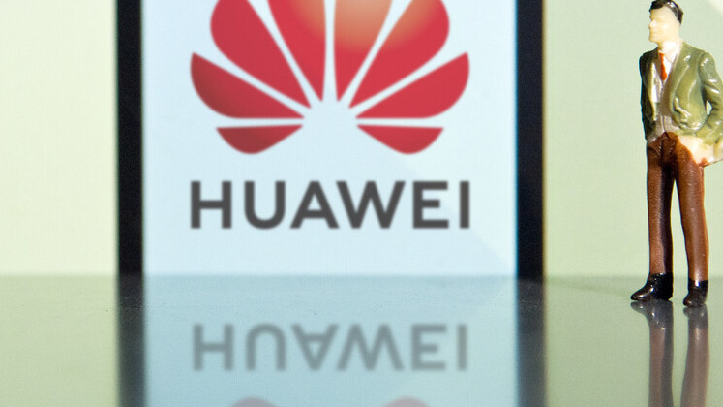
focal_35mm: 126
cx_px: 365
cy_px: 108
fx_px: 2415
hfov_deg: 17.0
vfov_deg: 9.6
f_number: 5
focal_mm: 50
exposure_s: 1/160
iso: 1250
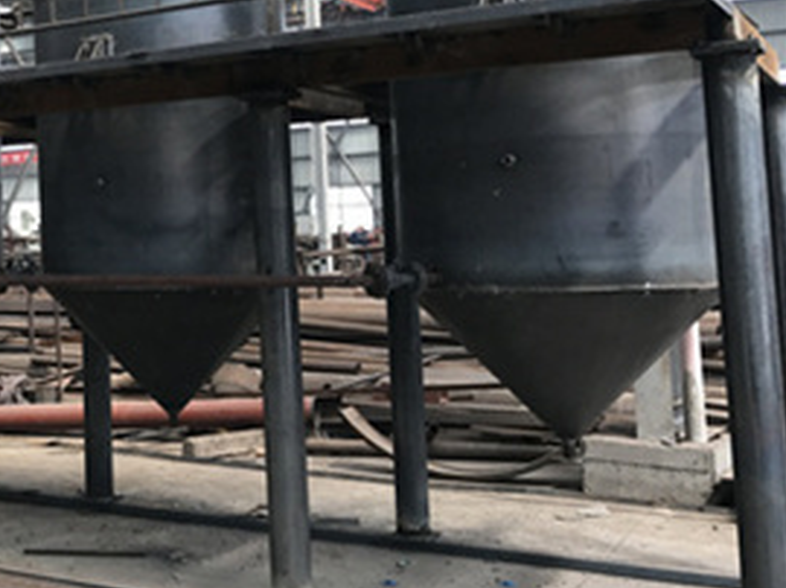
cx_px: 35
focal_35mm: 54
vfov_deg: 26.6
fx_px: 1225
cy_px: 140
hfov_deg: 33.1
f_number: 1.8
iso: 25
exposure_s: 1/100
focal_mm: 3.99
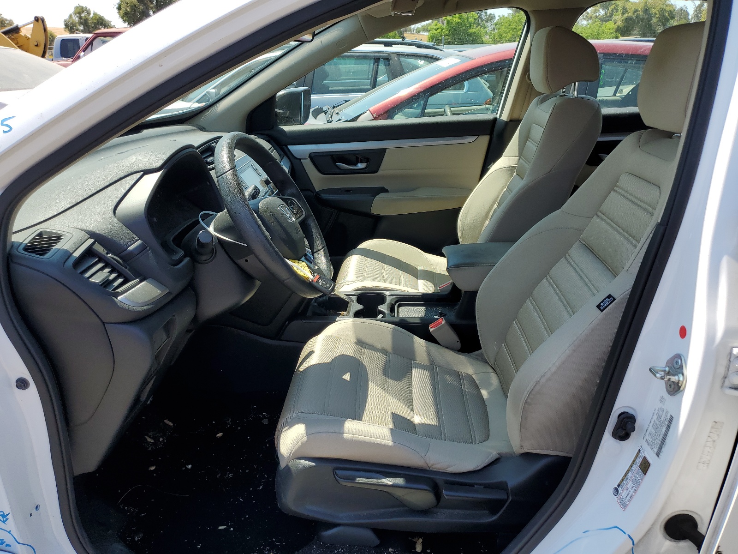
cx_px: 369
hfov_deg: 67.3
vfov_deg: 53.1
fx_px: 554
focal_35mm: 26
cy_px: 277
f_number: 1.5
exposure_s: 1/1429
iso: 50
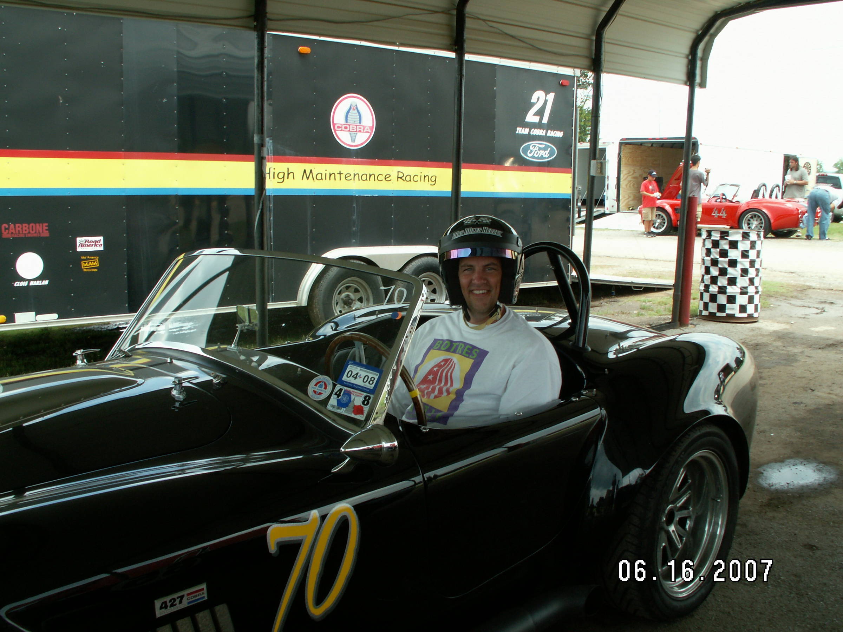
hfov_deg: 52.6
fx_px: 852
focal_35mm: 35
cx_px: 422
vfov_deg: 40.7
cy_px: 316
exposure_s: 1/50
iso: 50
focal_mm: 5.86
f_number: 6.3
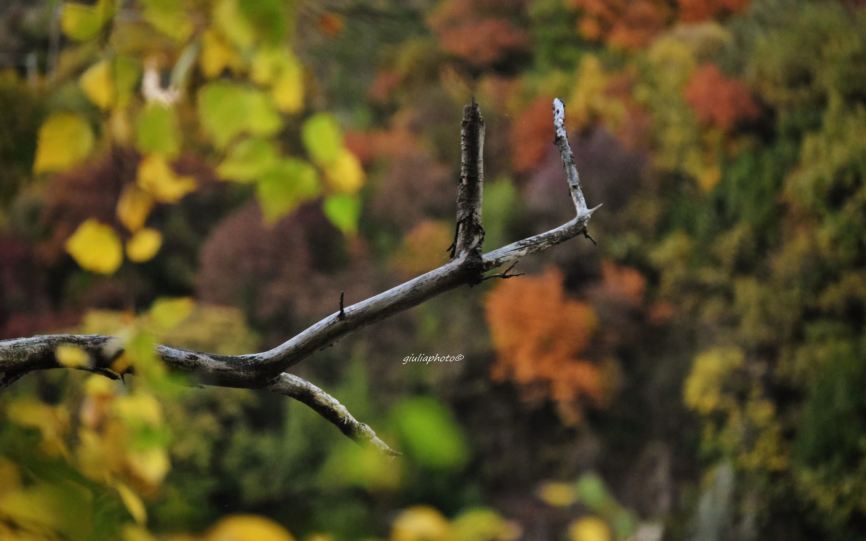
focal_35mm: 172
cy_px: 283
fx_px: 4059
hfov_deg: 12.2
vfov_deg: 7.6
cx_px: 434
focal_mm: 112
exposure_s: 1/250
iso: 3200
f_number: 4.8
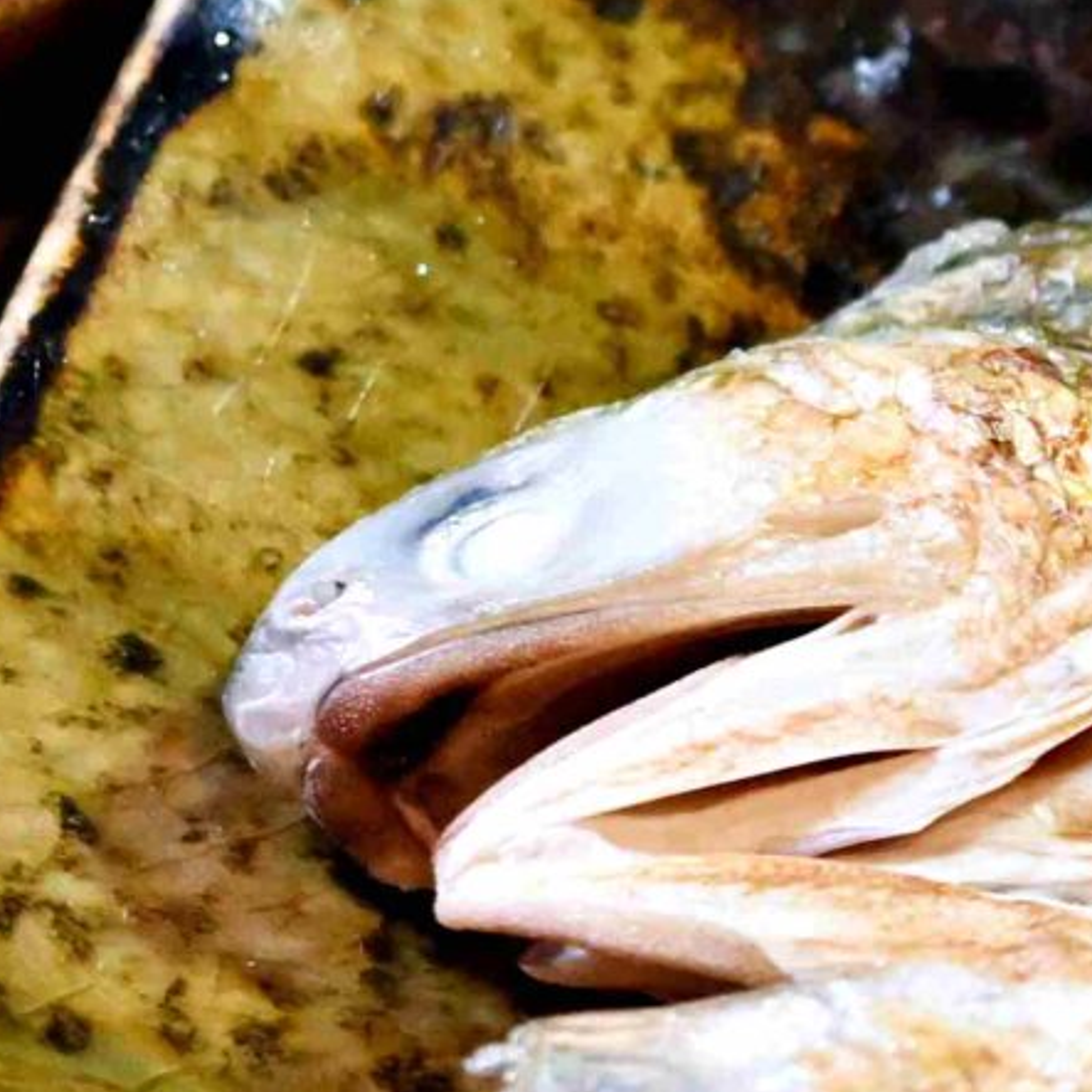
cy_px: 987
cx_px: 2845
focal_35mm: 368
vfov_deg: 4.8
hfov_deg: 4.6
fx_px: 13134
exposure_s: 1/200
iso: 3200
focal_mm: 50
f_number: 3.2
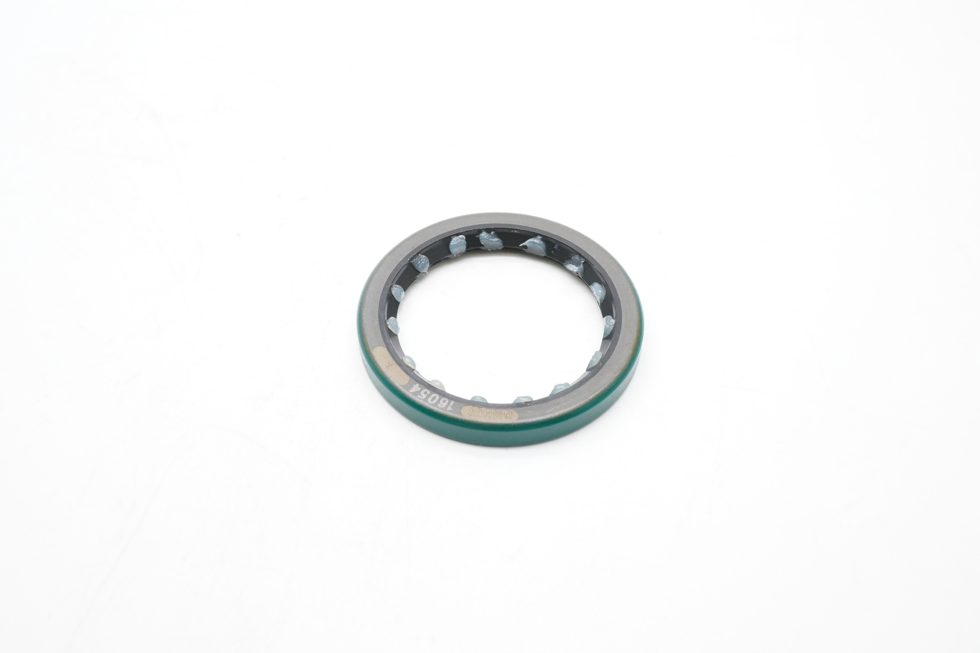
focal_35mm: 46
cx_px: 490
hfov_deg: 42.3
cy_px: 326
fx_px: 1266
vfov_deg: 28.9
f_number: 11
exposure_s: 1/60
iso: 1000
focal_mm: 31
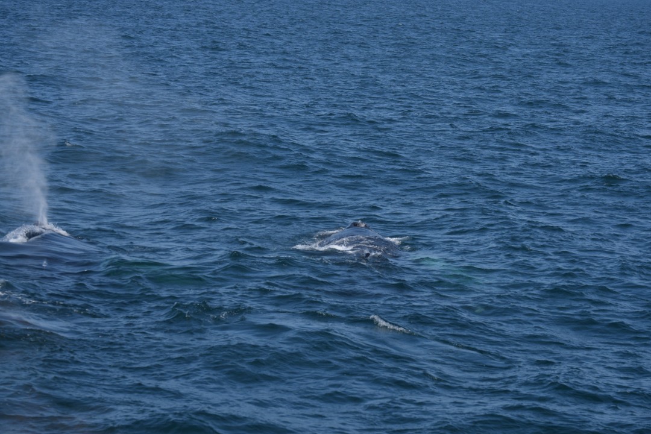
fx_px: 2441
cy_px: 217
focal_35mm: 135
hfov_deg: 15.2
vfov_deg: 10.2
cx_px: 326
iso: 200
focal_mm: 90
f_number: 5.6
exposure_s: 1/1600
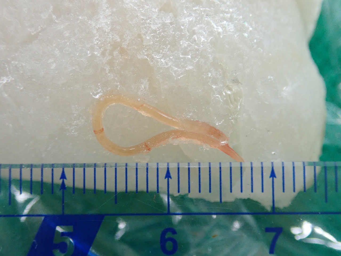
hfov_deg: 43.9
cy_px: 128
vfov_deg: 33.6
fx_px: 424
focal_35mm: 43
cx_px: 170
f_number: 2.9
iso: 800
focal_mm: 7.86
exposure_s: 1/60
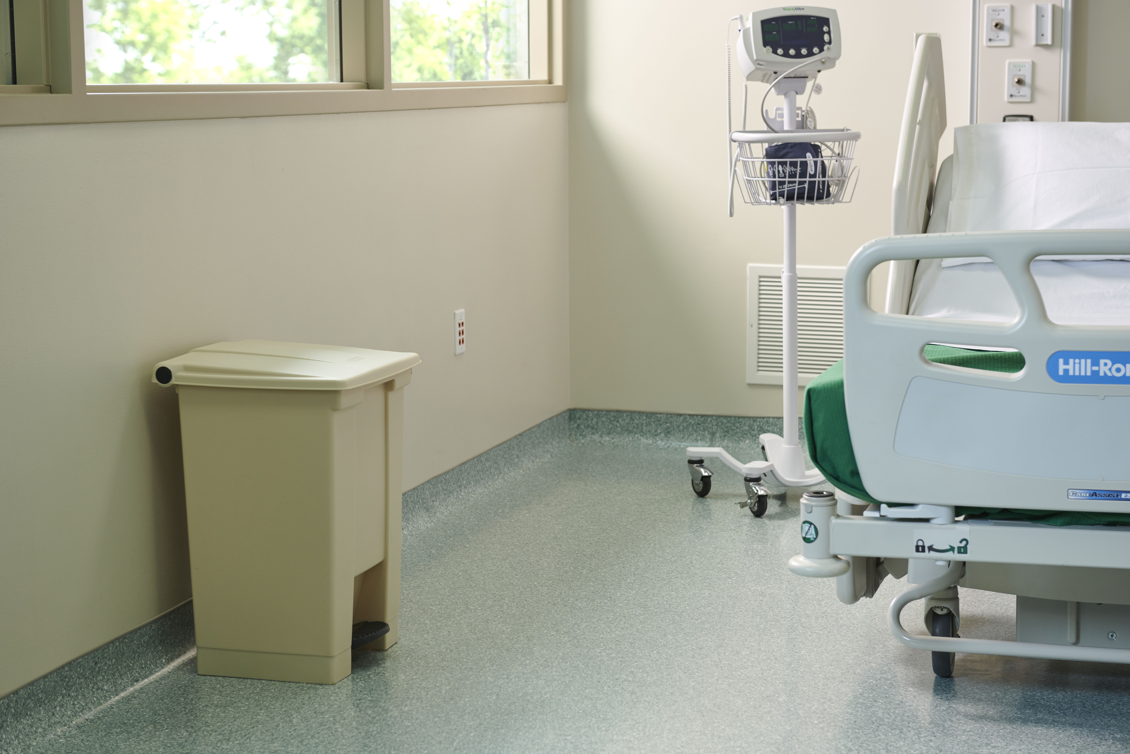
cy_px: 377
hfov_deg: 28.8
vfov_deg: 19.5
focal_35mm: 70
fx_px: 2197
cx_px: 565
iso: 400
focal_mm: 70
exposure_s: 1/125
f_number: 5.6
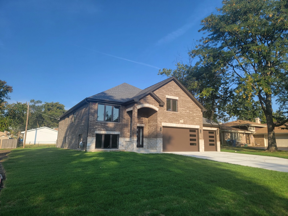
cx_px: 144
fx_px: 200
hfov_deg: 71.6
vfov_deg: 56.8
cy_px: 108
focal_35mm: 24
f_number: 1.8
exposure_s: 1/531
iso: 16
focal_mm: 6.7
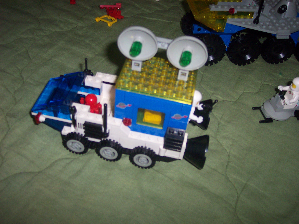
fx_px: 328
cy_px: 112
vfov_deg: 37.7
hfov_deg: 49.0
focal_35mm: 38
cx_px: 150
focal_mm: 8
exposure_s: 1/30
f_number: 2.8
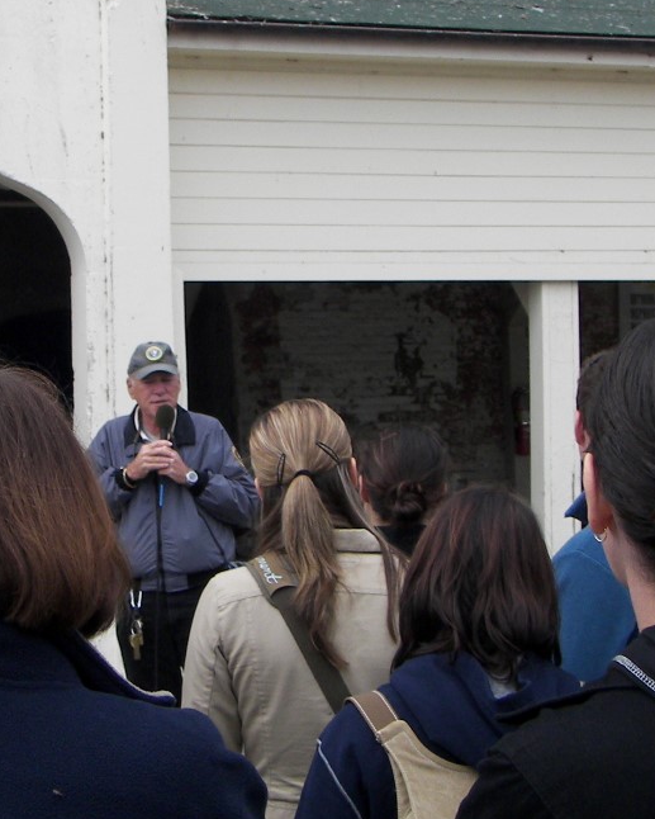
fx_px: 3004
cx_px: 198
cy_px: 321
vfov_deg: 15.5
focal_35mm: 124
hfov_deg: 12.4
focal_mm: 9.4
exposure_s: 1/160
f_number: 2.8
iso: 64
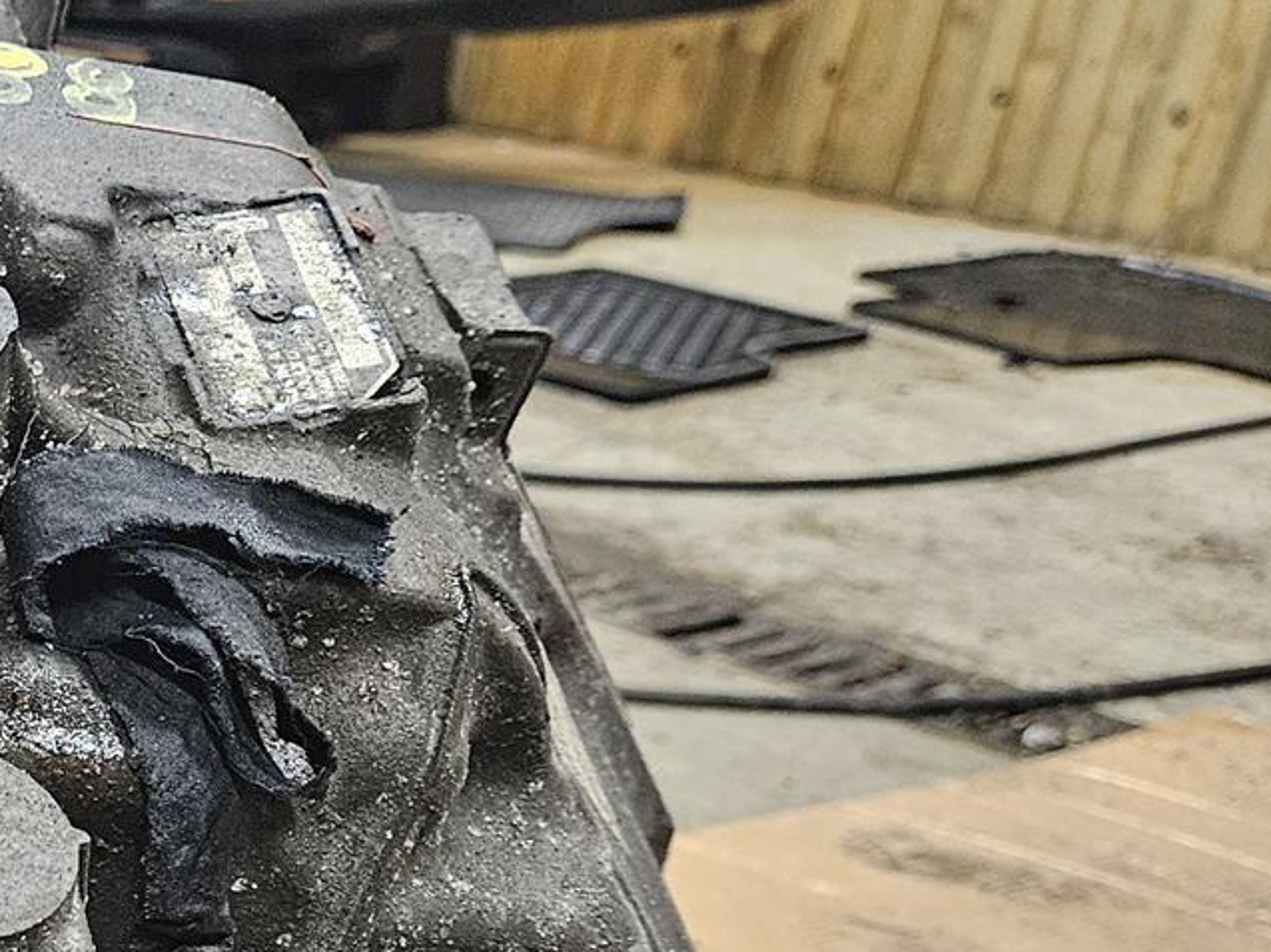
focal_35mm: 74
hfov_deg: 21.2
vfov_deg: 19.3
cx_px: -758
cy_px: 938
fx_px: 2716
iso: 640
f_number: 1.8
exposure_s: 1/50
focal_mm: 5.4
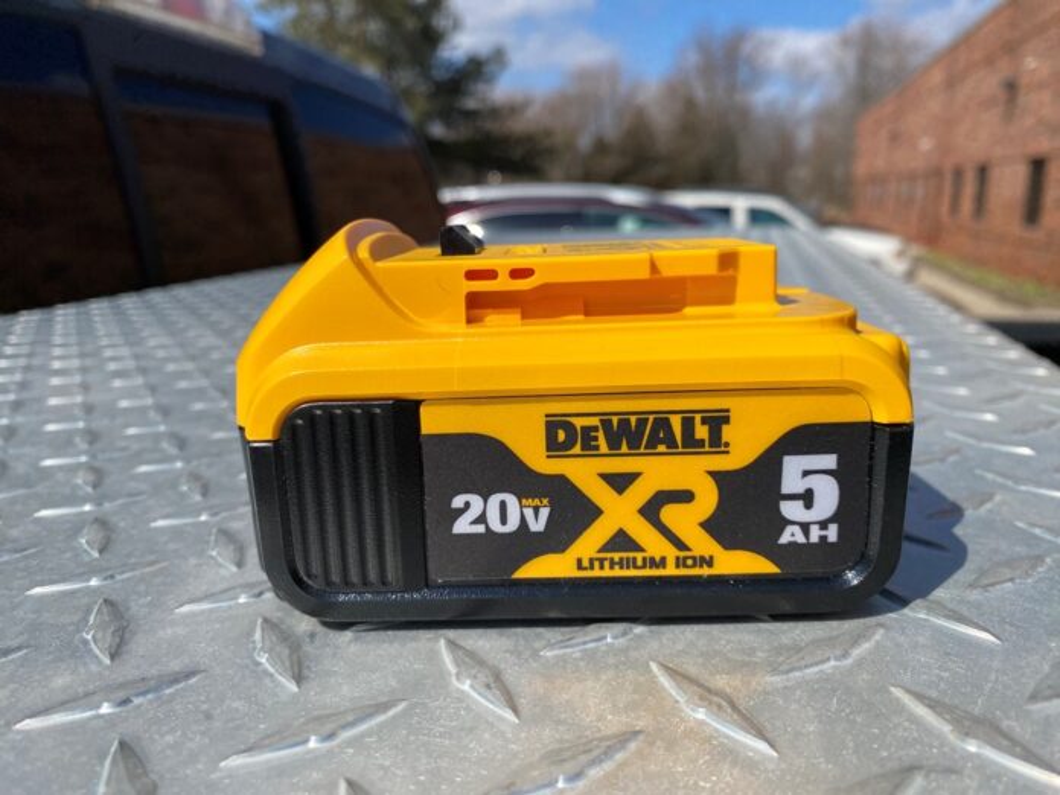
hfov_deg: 67.3
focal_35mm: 26
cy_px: 398
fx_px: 796
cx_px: 530
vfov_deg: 53.1
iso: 32
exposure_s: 1/4808
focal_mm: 4.25
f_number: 1.8
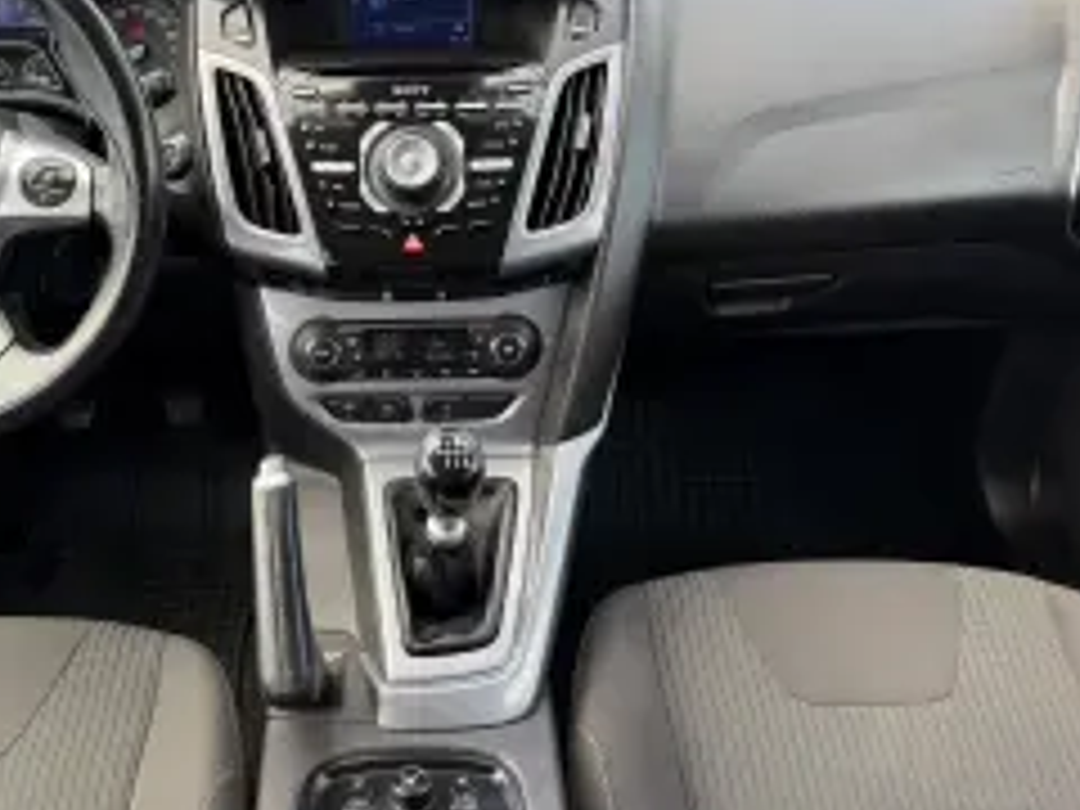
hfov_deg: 50.9
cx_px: 414
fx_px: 1123
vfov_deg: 39.6
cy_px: 378
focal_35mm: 36
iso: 125
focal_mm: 6.76
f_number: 1.78
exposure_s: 1/191
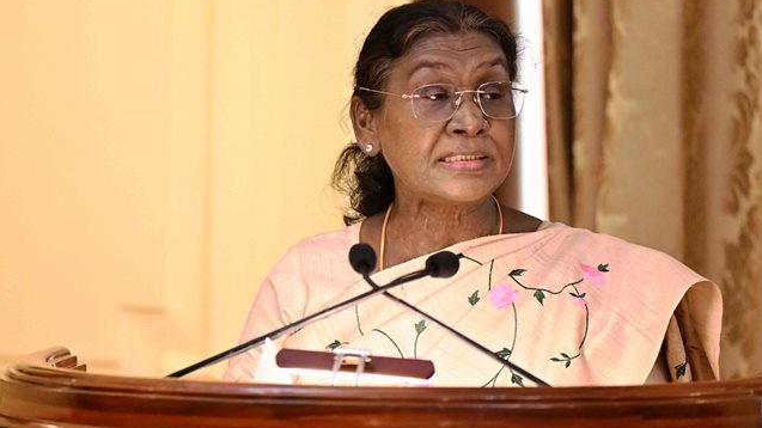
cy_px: 222
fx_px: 6384
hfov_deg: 6.8
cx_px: 382
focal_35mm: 316
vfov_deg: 3.8
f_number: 2.8
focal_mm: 200
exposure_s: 1/100
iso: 3200
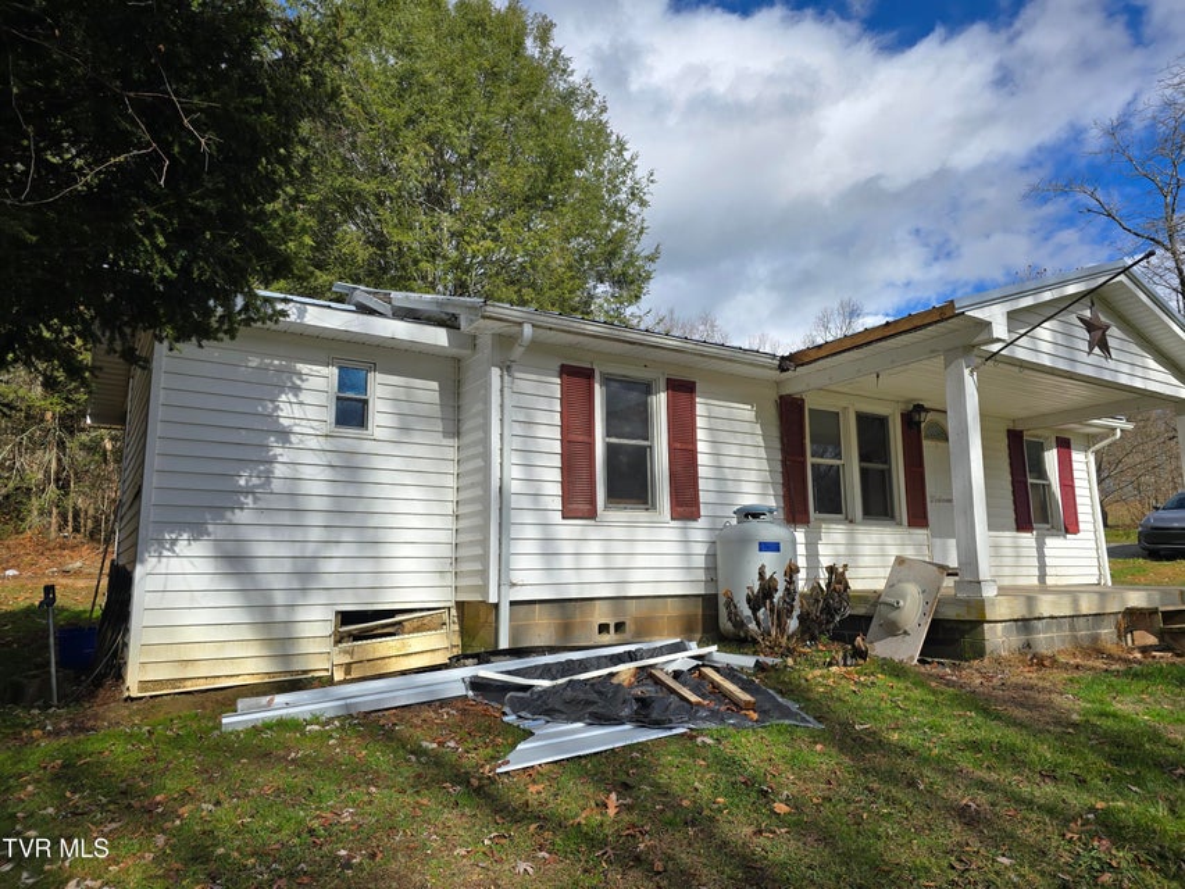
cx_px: 592
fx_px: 787
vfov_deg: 58.9
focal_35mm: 23
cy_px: 444
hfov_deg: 73.9
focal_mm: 6.3
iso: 12
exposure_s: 1/876
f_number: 1.7
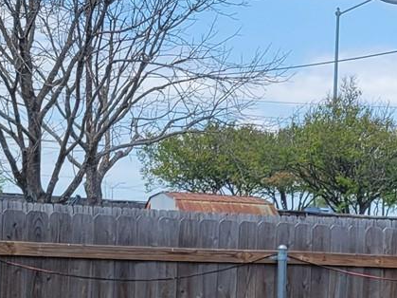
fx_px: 1456
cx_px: 613
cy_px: 466
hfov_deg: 14.4
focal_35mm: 127
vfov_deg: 11.1
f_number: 1.8
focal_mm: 5.4
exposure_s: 1/1654
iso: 40
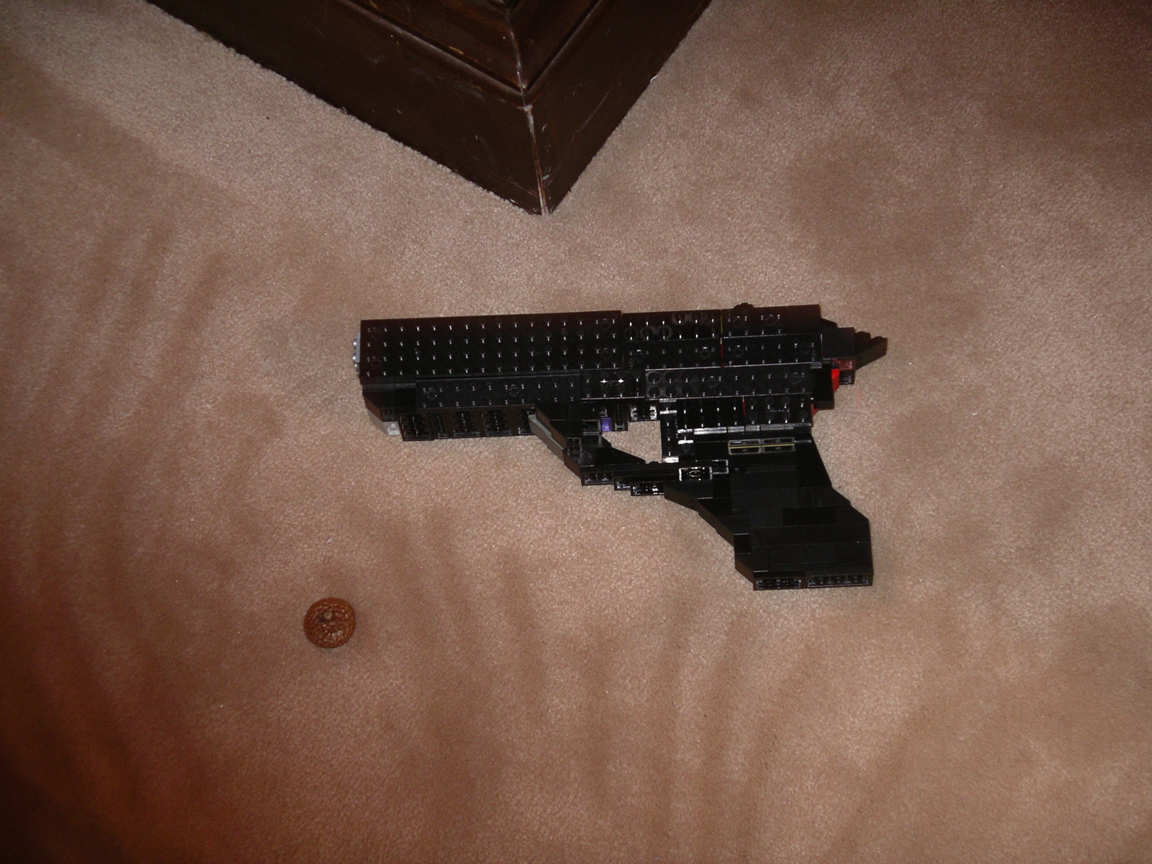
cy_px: 432
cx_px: 576
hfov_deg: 23.3
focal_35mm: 84
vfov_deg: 17.6
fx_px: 2795
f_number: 3.6
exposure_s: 1
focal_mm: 17.4
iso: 200
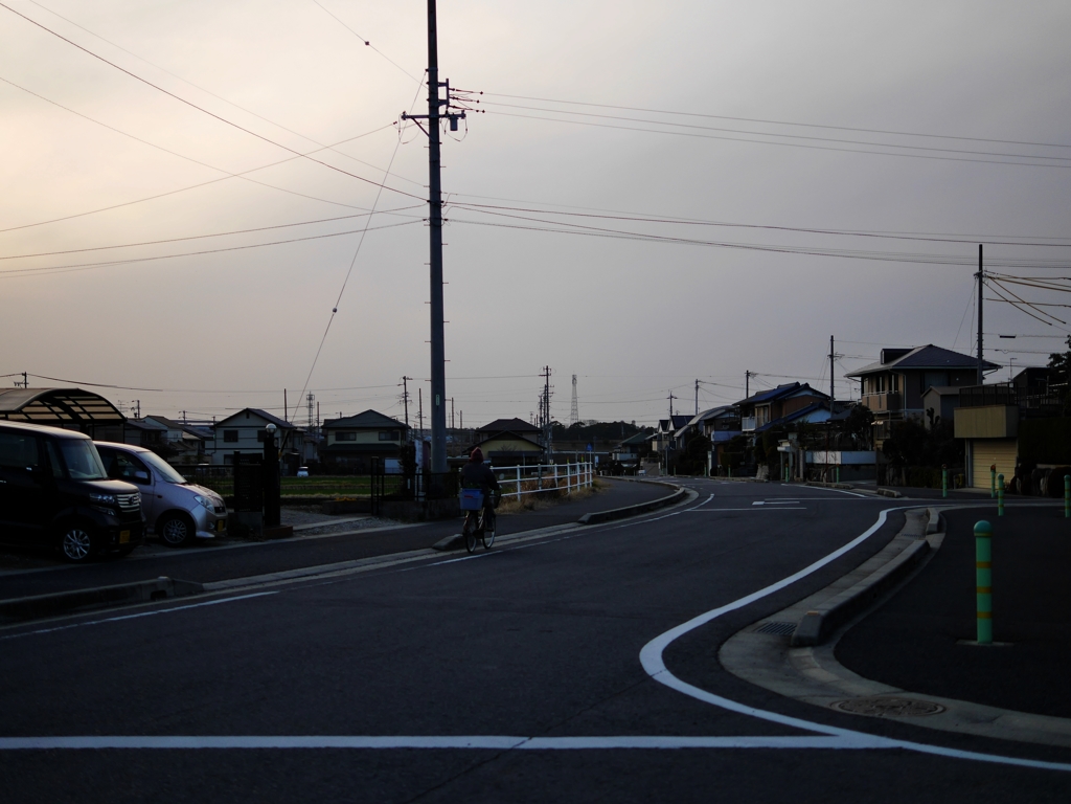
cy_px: 402
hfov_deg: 38.2
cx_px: 536
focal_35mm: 50
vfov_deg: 29.1
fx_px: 1547
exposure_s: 1/2500
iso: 200
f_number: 1.4
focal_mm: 25
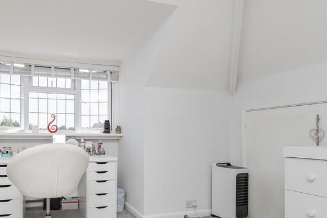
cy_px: 130
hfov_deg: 74.9
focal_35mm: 22
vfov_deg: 56.8
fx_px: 200
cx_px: 97
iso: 320
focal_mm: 12
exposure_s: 1/160
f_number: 9
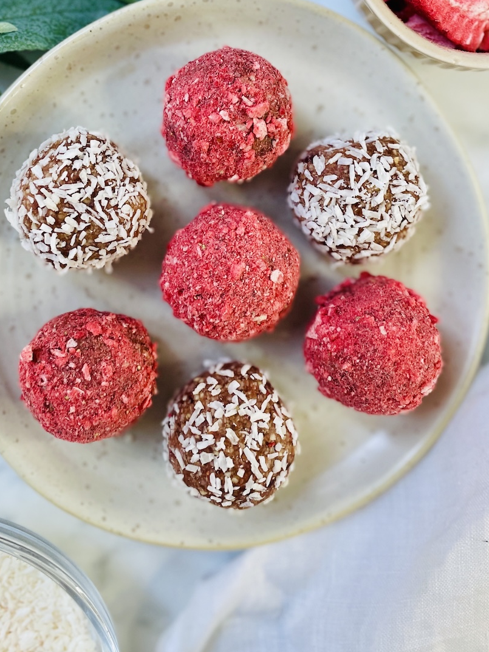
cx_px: 207
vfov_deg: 58.0
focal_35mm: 31
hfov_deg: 45.3
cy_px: 268
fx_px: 584
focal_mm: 4.2
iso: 100
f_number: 1.6
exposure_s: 1/121
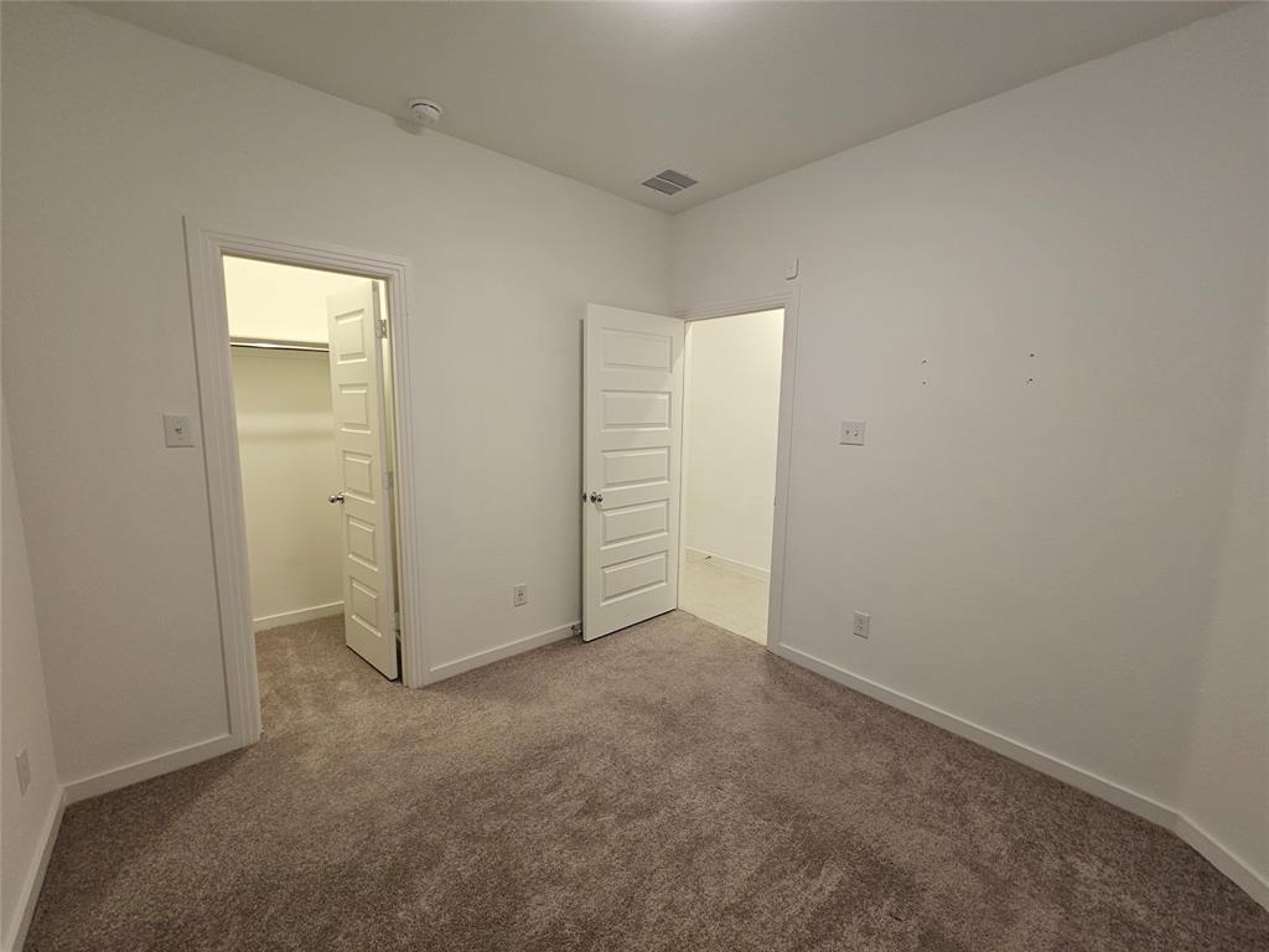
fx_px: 477
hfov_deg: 106.2
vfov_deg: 89.9
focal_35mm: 13
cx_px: 634
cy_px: 476
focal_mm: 2.2
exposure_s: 1/60
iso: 160
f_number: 2.2
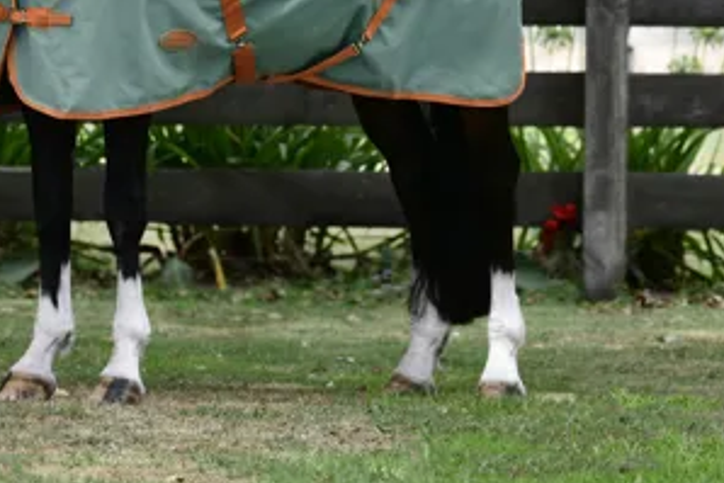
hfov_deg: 4.5
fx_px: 9175
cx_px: 197
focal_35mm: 456
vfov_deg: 3.0
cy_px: -55
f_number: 5
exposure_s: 1/250
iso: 125
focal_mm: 170
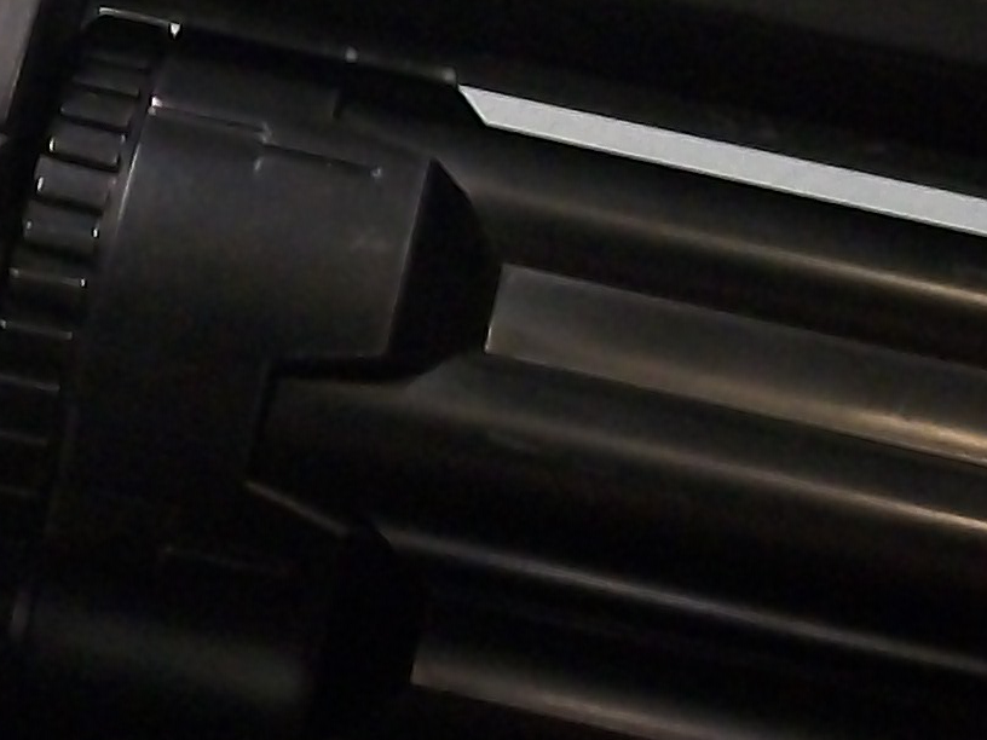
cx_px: -230
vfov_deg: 8.2
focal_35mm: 180
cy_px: 160
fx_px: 5132
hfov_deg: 10.8
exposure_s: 1/13
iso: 160
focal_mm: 7.6
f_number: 3
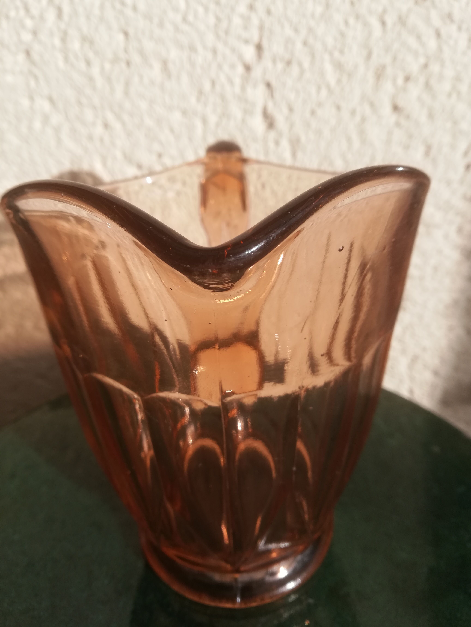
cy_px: 314
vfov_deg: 65.3
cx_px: 236
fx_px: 490
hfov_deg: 51.4
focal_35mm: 27
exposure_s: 1/730
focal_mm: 3.81
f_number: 2.2
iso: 50
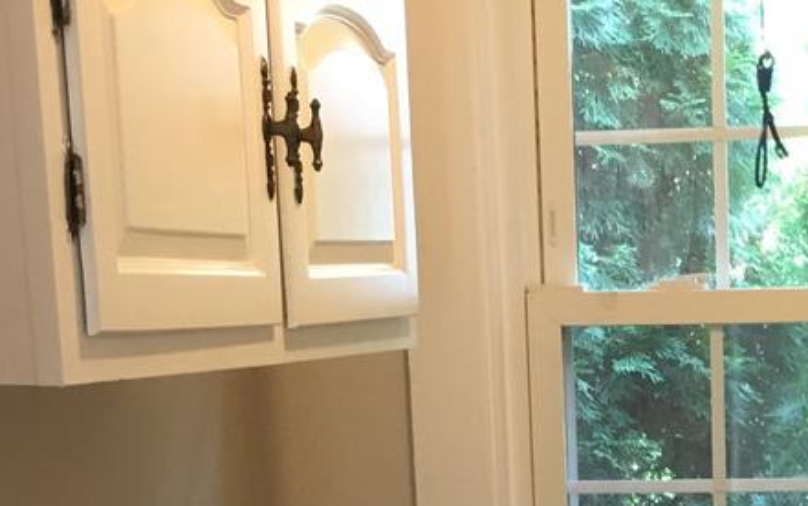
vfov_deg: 11.5
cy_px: 849
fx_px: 2357
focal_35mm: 107
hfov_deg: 19.2
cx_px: 705
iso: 80
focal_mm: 4.15
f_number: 2.2
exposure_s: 1/30
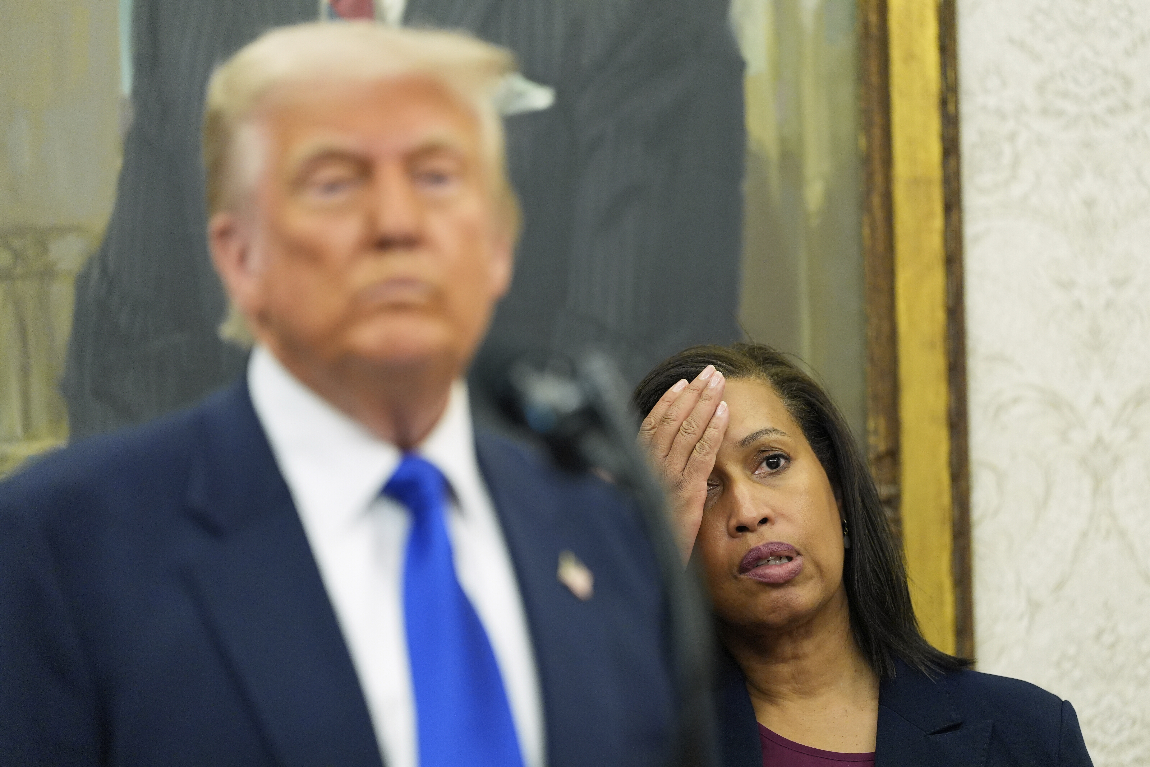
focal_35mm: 197
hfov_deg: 10.4
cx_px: 575
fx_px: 6293
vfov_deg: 7.0
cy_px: 384
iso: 2500
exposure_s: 1/500
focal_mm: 197
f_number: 3.2
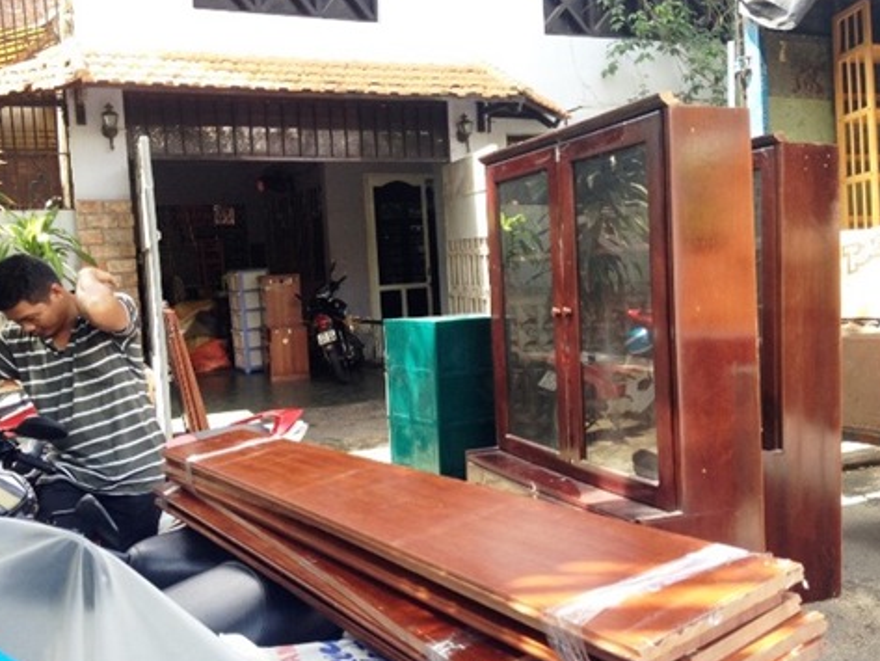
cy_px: 323
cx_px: 422
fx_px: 941
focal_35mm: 37
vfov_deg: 38.7
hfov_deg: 50.1
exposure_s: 1/156
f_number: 2.4
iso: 50
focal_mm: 4.28
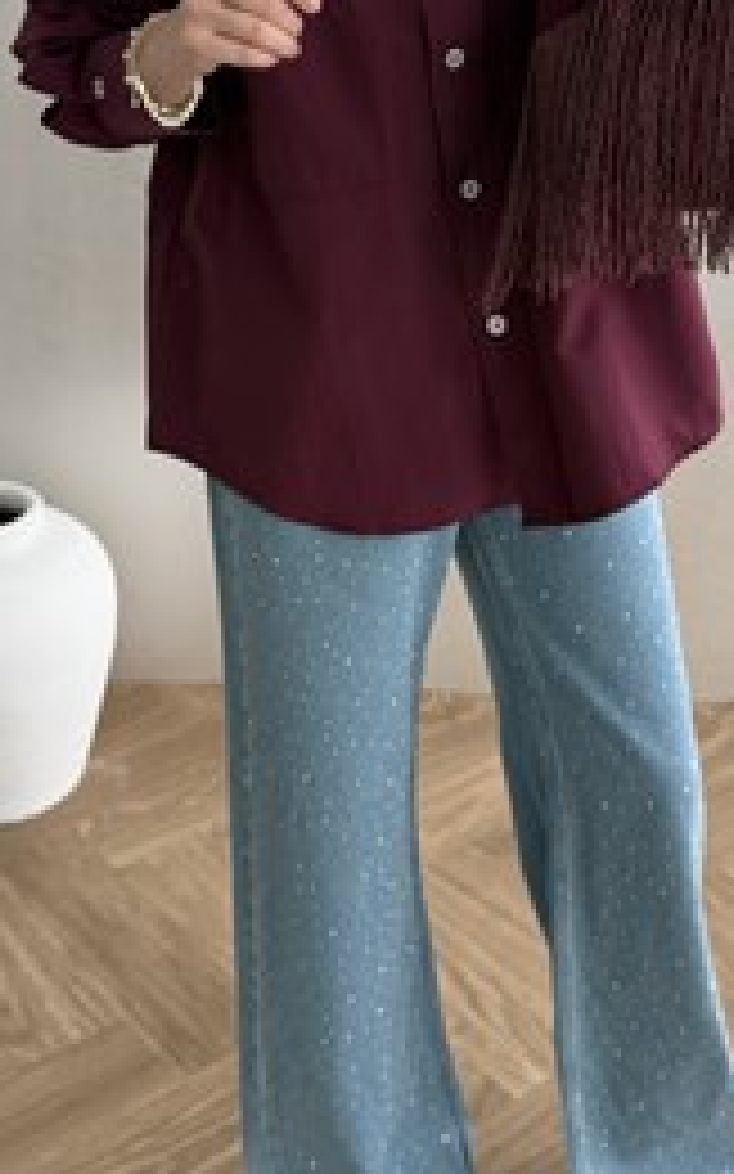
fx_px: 1665
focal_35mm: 52
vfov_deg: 37.9
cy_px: 299
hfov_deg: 24.8
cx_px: 464
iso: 160
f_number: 1.78
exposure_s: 1/121
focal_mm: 6.76
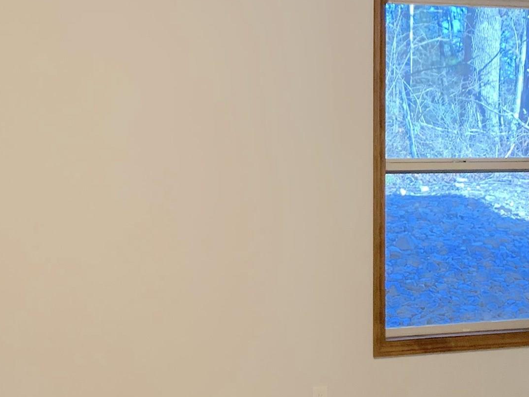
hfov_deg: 26.3
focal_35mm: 74
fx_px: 1131
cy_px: 206
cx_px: 248
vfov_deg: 19.9
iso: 200
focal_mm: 4.25
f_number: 1.8
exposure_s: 1/60
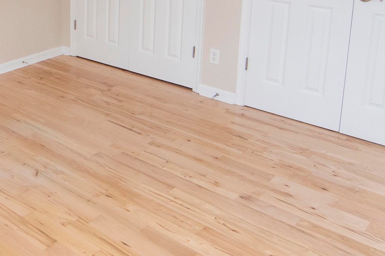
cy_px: -9
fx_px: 470
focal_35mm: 44
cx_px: 0
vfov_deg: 28.3
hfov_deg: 39.3
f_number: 7.1
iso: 500
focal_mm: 12
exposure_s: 1/200
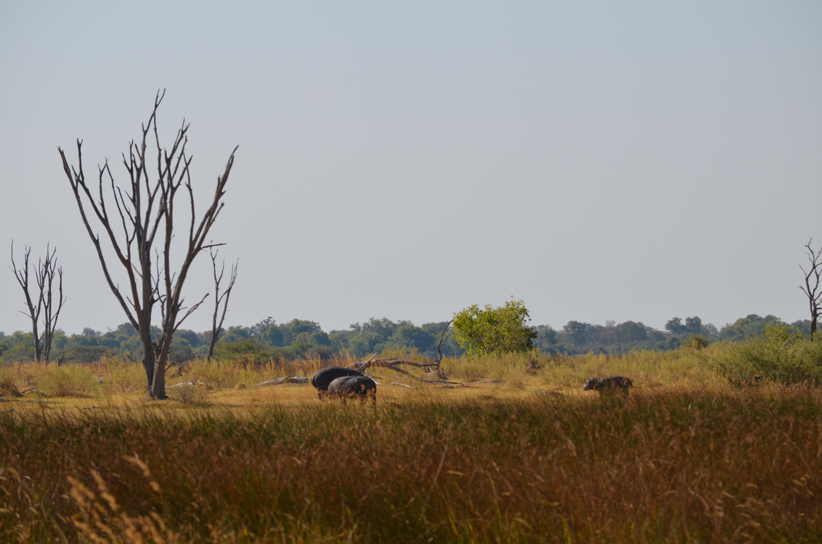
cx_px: 411
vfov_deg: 4.9
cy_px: 272
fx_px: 6324
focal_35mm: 278
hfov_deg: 7.4
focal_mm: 185
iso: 200
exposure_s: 1/800
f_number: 7.1
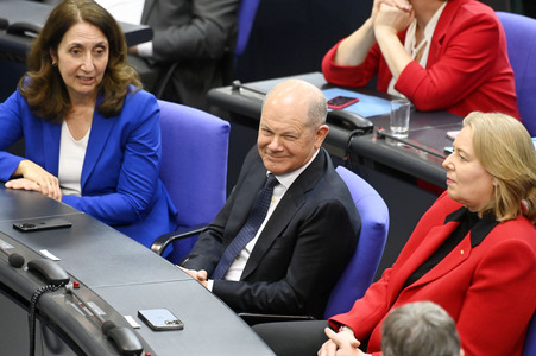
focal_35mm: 410
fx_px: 6100
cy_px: 178
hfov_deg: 5.0
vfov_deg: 3.3
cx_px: 268
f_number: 5.6
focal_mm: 410
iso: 10000
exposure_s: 1/400
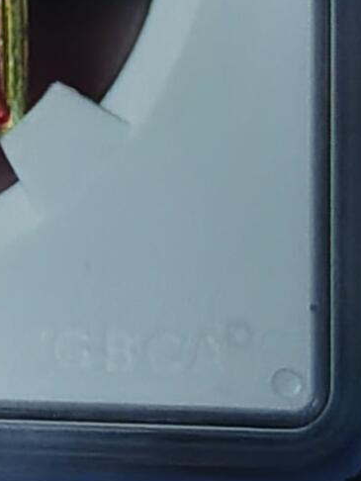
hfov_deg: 7.3
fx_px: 2779
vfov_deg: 9.6
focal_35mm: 200
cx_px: -196
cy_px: -252
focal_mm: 6.12
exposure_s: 1/50
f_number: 1.9
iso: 3200
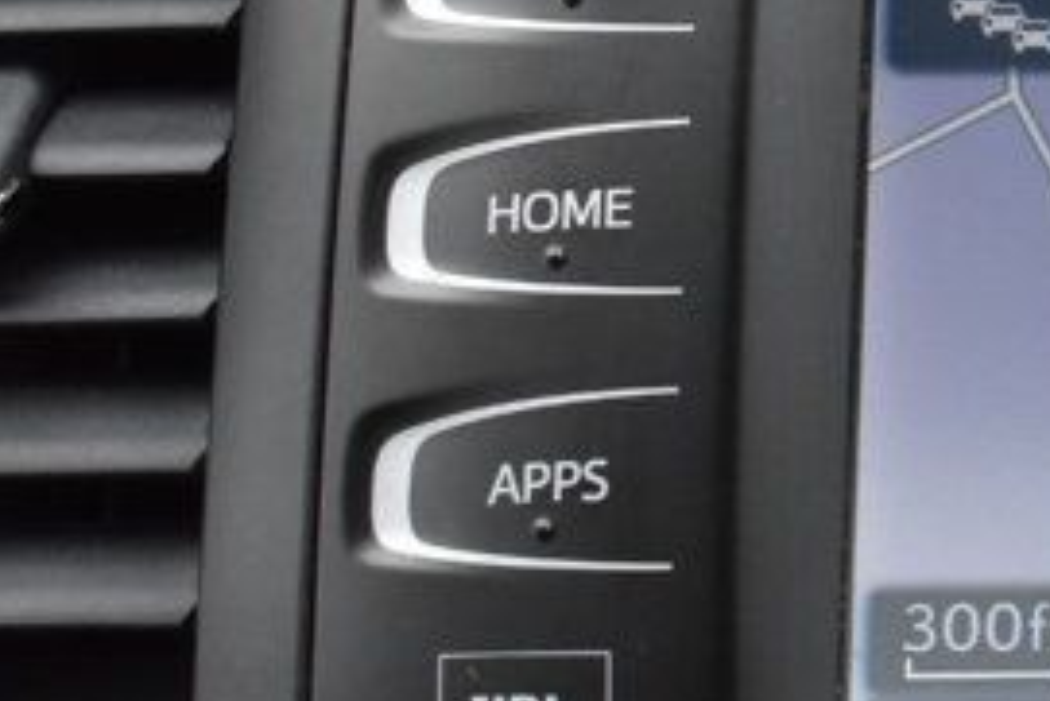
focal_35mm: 119
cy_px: 372
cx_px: 1910
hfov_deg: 14.9
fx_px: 3469
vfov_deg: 11.5
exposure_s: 1/250
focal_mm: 21
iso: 2500
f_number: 10
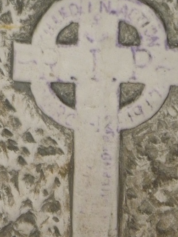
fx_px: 2200
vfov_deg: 6.2
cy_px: 142
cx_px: 91
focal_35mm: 321
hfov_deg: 4.6
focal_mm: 28.8
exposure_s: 1/30
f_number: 4.5
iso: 400
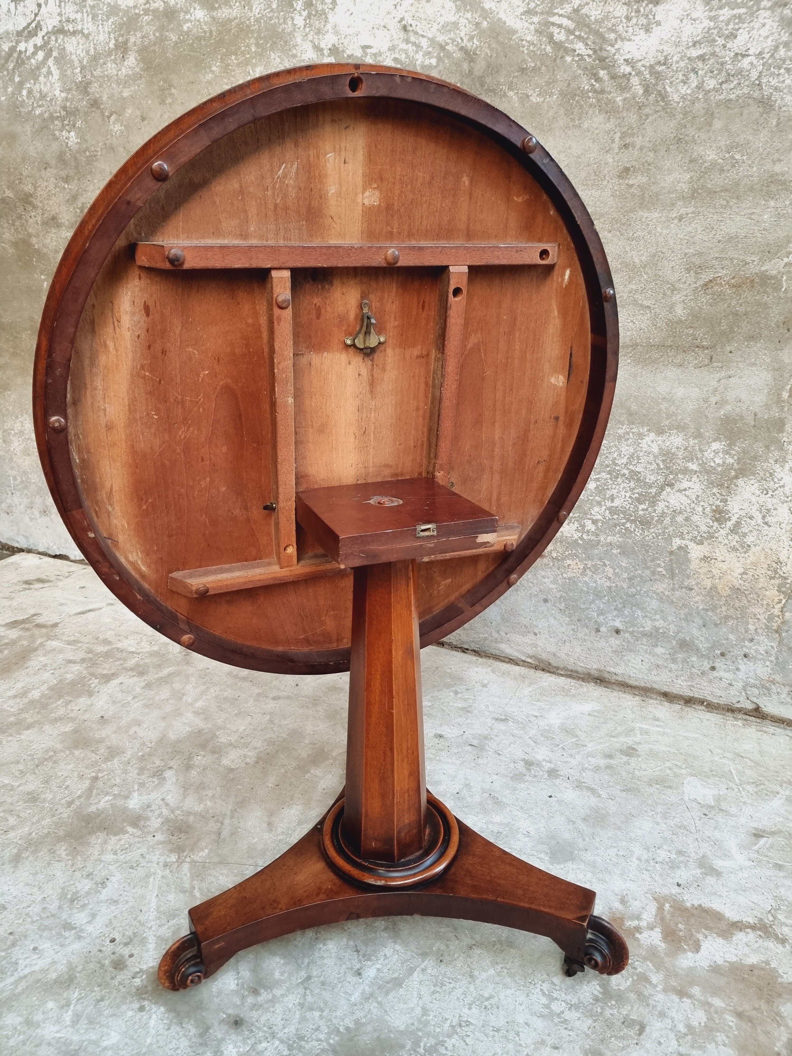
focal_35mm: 24
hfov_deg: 56.8
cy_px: 528
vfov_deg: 71.6
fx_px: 732
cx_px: 396
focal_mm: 6.7
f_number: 1.8
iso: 500
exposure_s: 1/50
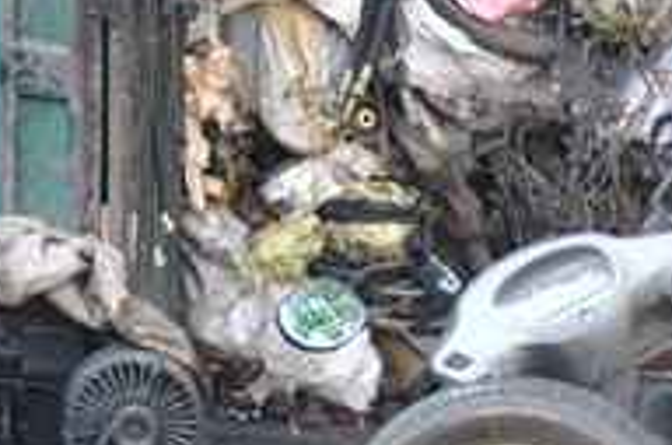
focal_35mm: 281
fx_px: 5226
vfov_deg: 4.9
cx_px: 784
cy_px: 420
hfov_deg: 7.3
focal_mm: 35
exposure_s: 1/100
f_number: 5
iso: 200
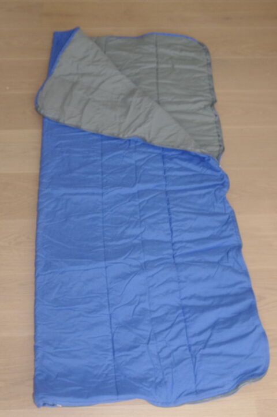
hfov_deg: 27.4
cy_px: 208
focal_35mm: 49
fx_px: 567
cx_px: 138
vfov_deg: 40.4
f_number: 7.1
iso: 1600
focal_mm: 32.5
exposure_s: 1/25
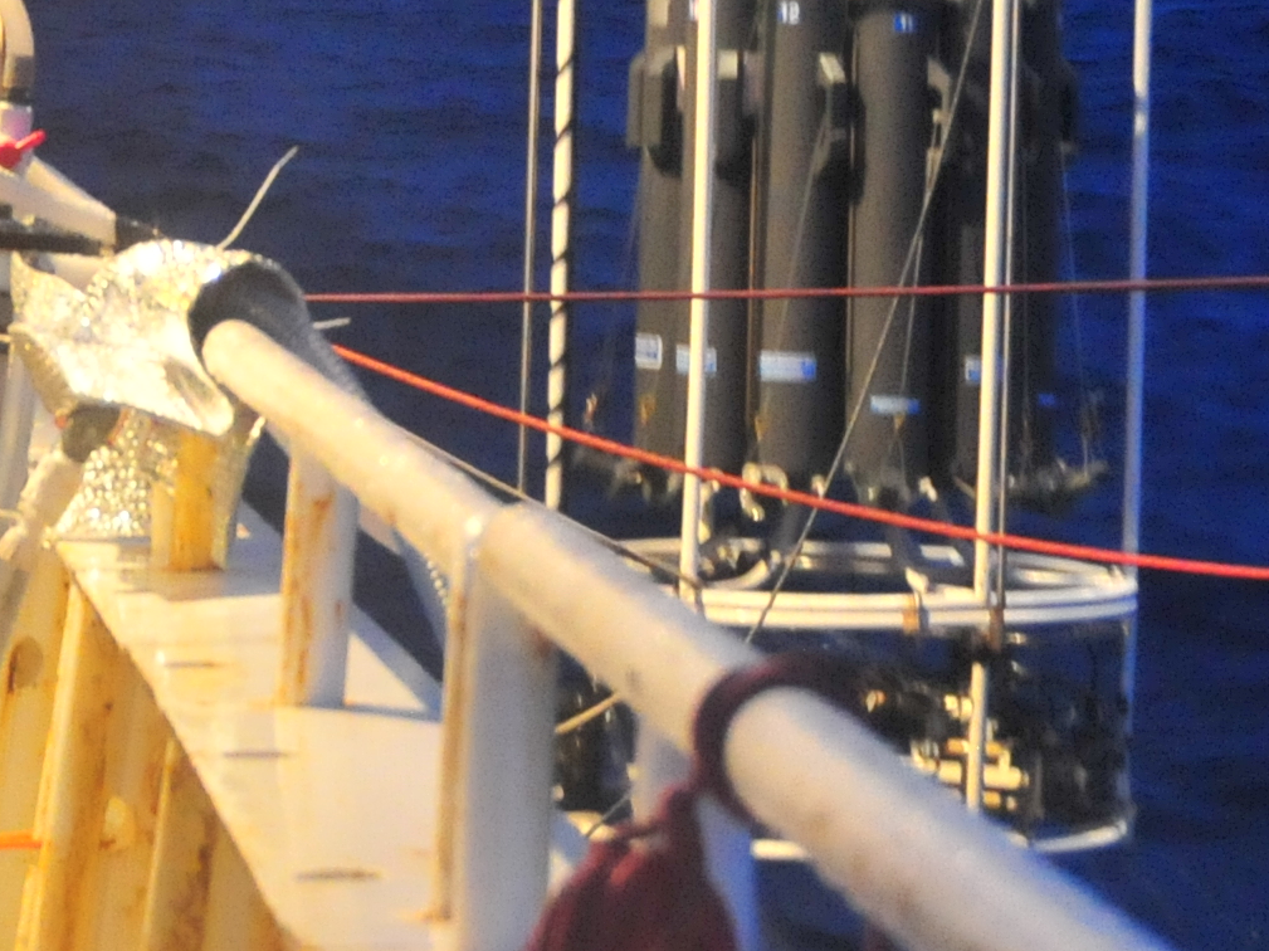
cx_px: 584
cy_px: -228
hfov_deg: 10.1
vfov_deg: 7.5
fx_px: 7183
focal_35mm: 196
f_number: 4.2
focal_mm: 32
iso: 1600
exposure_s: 1/20
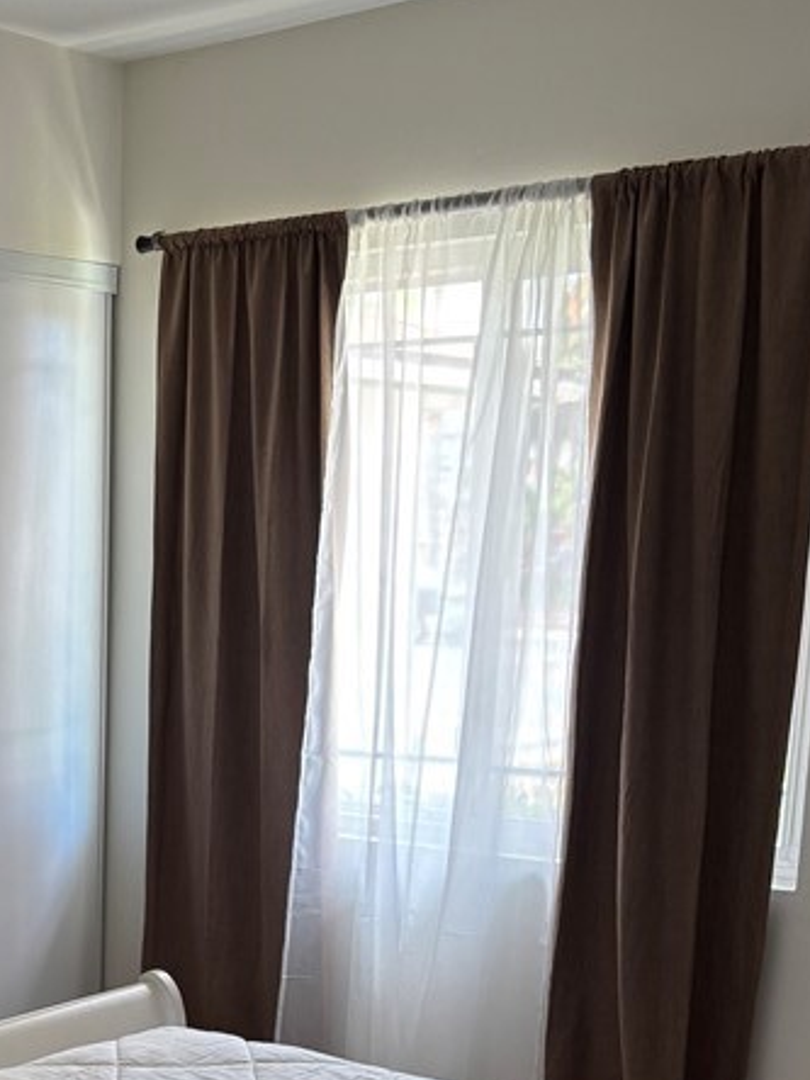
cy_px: 1039
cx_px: 49
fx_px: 1872
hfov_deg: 23.6
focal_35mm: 60
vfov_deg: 30.3
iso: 125
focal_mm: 5.96
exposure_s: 1/60
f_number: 1.6
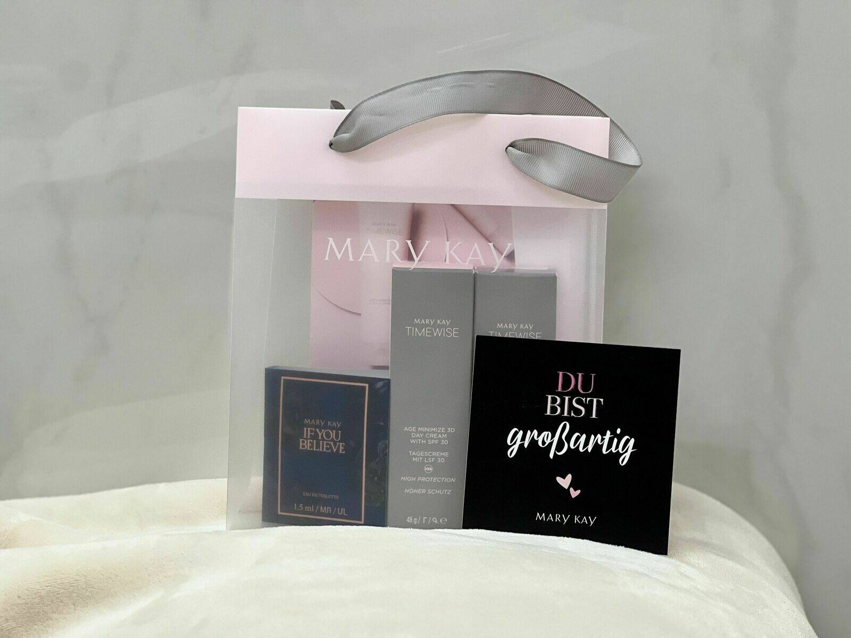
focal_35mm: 77
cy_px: 319
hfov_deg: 25.3
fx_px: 1893
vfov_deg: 19.1
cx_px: 426
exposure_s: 1/100
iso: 250
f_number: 2.8
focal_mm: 9
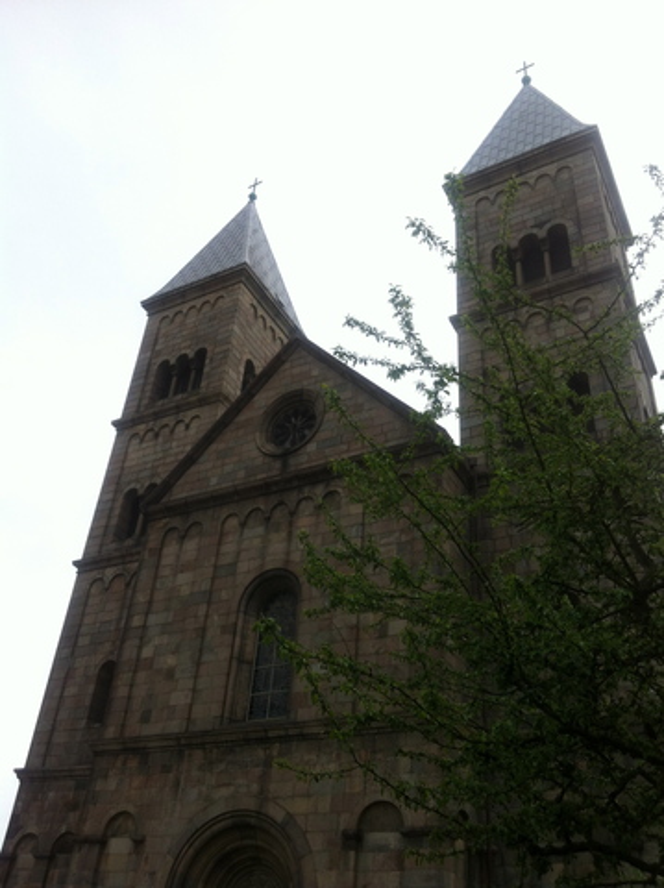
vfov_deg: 52.7
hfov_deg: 40.6
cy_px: 444
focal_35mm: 35
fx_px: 897
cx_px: 332
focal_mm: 3.85
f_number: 2.8
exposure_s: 1/580
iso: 80
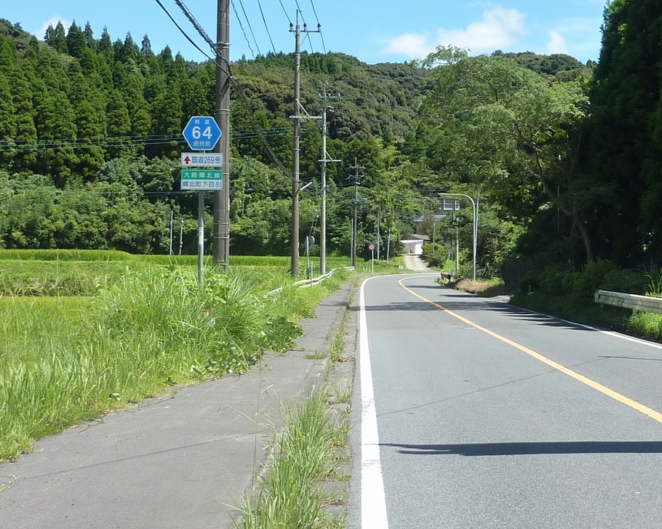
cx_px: 475
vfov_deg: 23.7
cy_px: 169
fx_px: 1254
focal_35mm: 64
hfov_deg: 29.2
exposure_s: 1/500
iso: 125
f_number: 4
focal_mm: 5
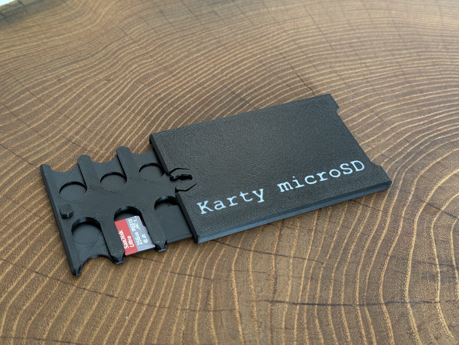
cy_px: 172
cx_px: 230
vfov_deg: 30.3
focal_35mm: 48
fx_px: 636
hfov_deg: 39.7
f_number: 1.78
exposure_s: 1/74
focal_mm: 6.76
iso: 100
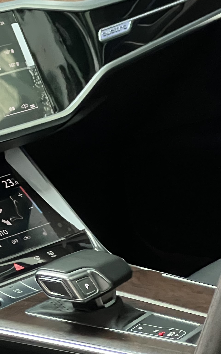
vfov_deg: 9.8
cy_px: 124
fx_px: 2063
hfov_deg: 6.0
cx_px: -154
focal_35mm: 214
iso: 400
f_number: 2.8
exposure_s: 1/60
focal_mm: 9
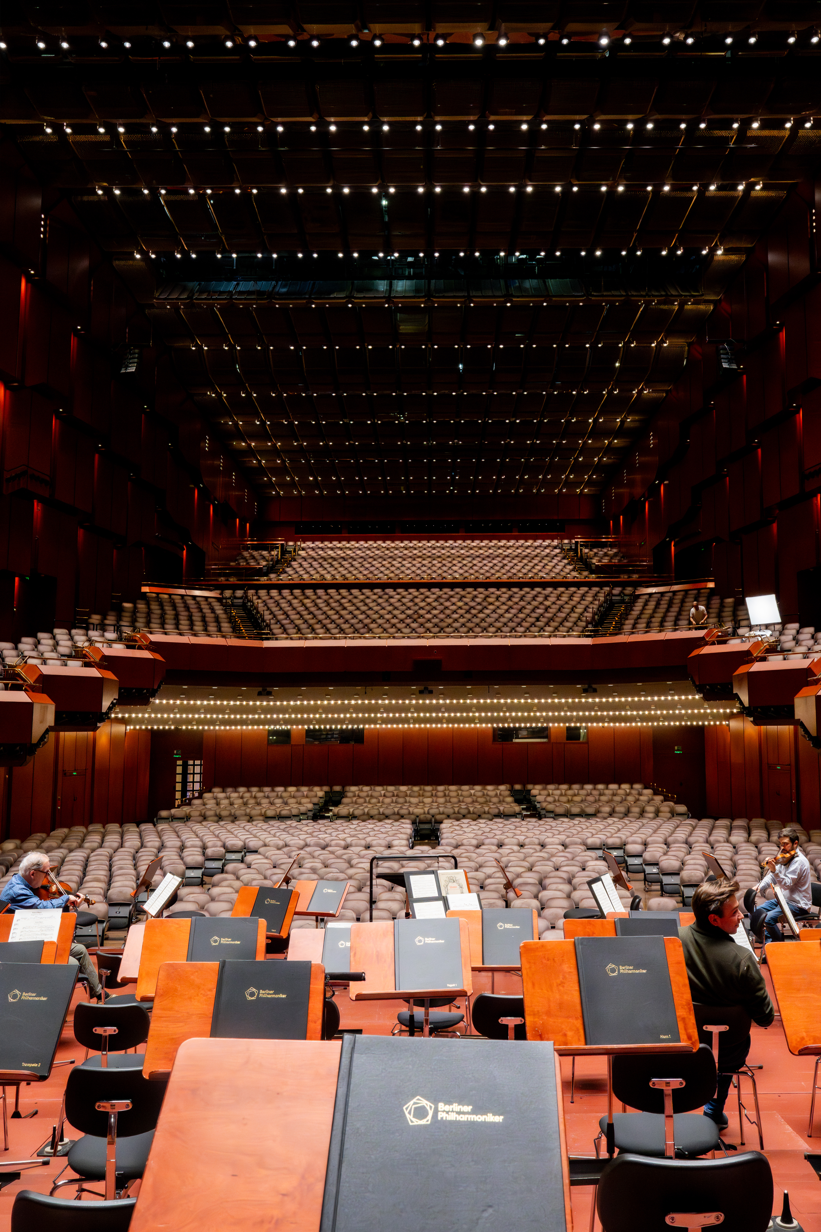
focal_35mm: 30
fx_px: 1026
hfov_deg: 43.6
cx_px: 410
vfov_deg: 61.9
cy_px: 616
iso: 6400
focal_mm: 30
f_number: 11
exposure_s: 1/100
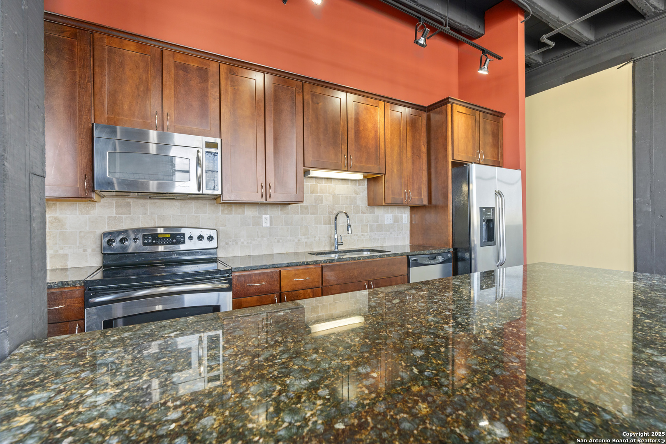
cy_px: 222
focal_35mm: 16
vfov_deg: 73.7
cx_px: 333
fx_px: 296
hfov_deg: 96.7
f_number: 7.1
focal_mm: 16
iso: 320
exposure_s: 1/3
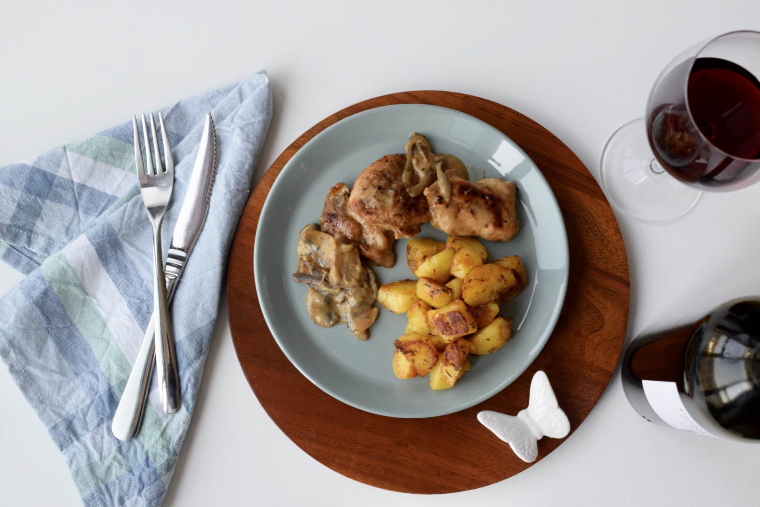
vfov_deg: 25.8
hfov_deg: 37.9
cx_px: 380
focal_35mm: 52
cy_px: 254
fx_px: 1108
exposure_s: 1/125
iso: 400
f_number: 5.6
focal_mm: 35
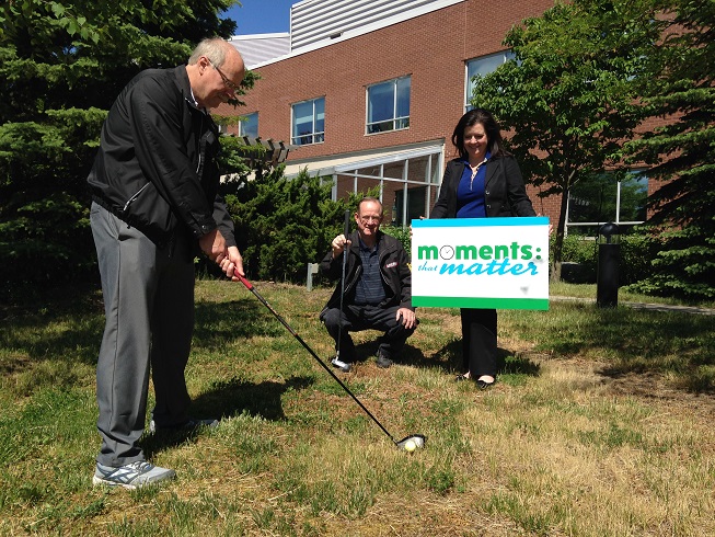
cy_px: 268
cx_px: 358
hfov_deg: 55.3
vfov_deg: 43.0
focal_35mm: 33
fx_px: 682
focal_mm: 4.12
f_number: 2.4
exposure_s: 1/1550
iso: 50
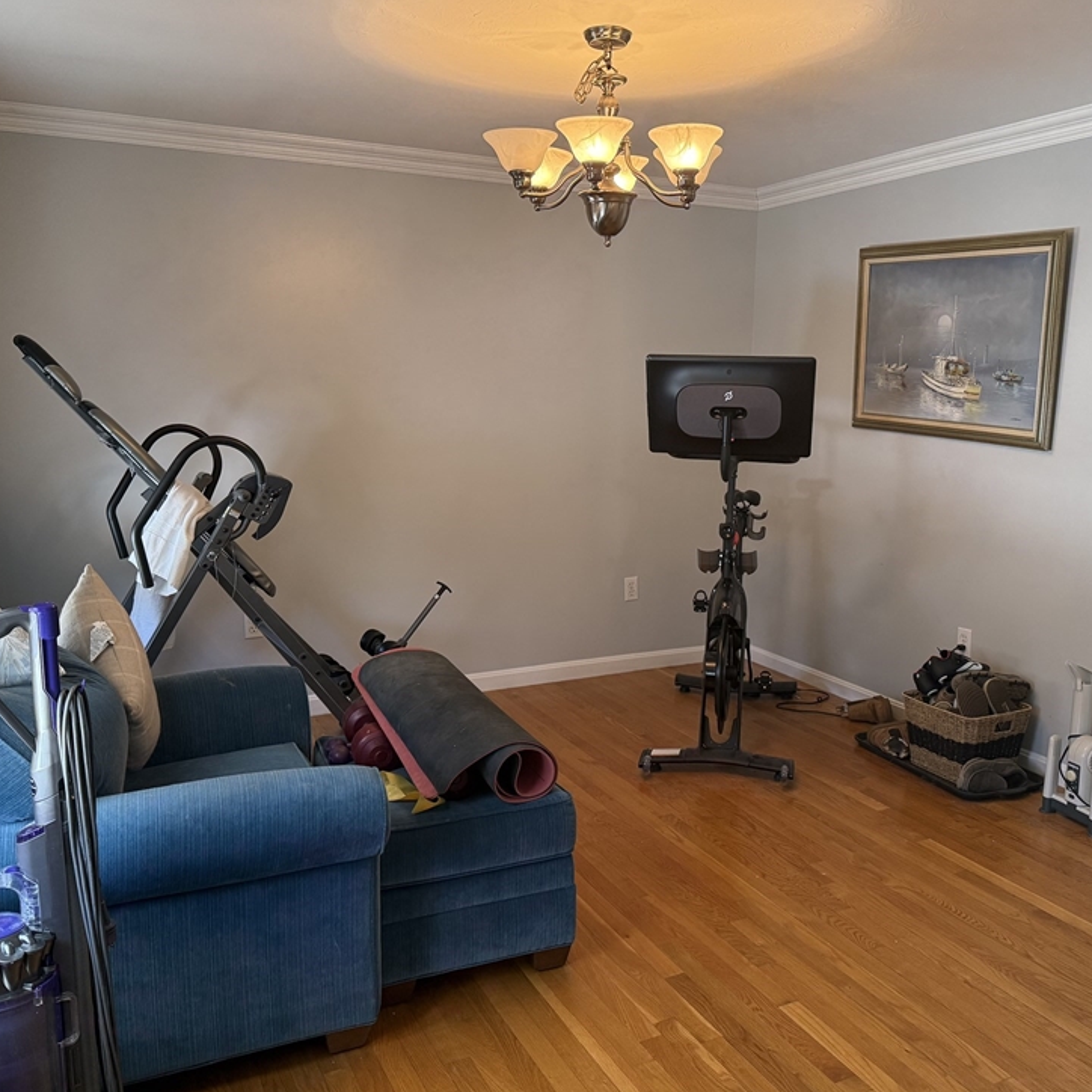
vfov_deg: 54.0
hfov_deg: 53.8
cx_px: 629
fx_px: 1071
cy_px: 540
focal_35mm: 30
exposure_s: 1/120
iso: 250
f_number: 1.78
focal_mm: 6.76
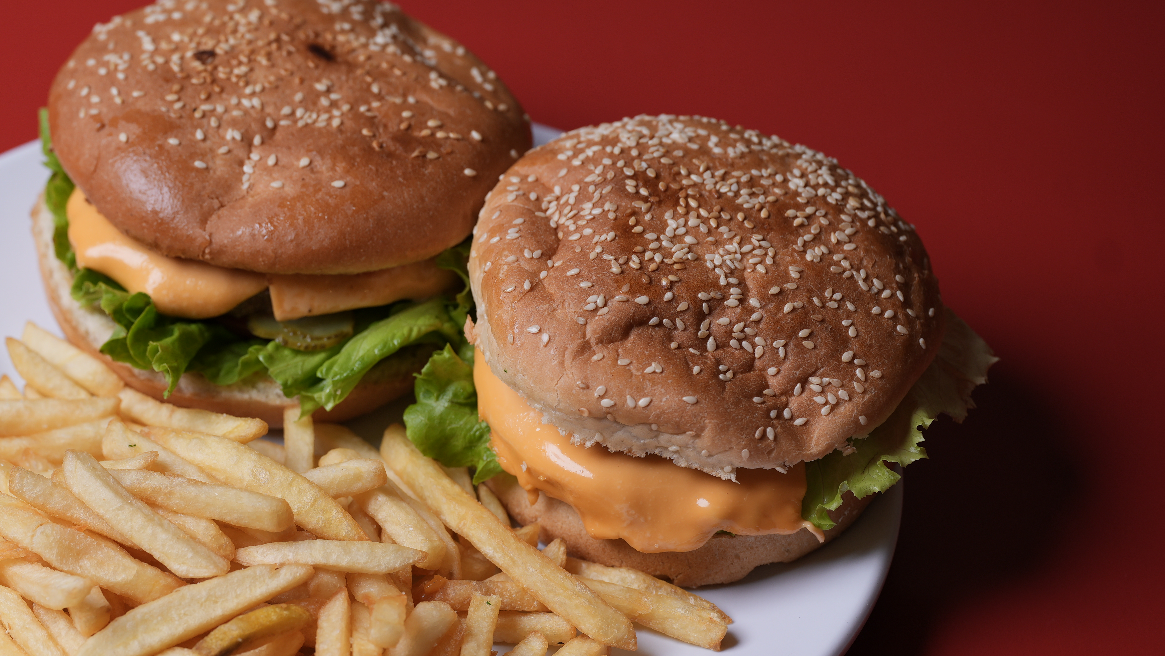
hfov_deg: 12.9
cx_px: 291
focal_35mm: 166
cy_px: 464
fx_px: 5128
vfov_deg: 7.3
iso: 100
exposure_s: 1/250
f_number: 4
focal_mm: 105
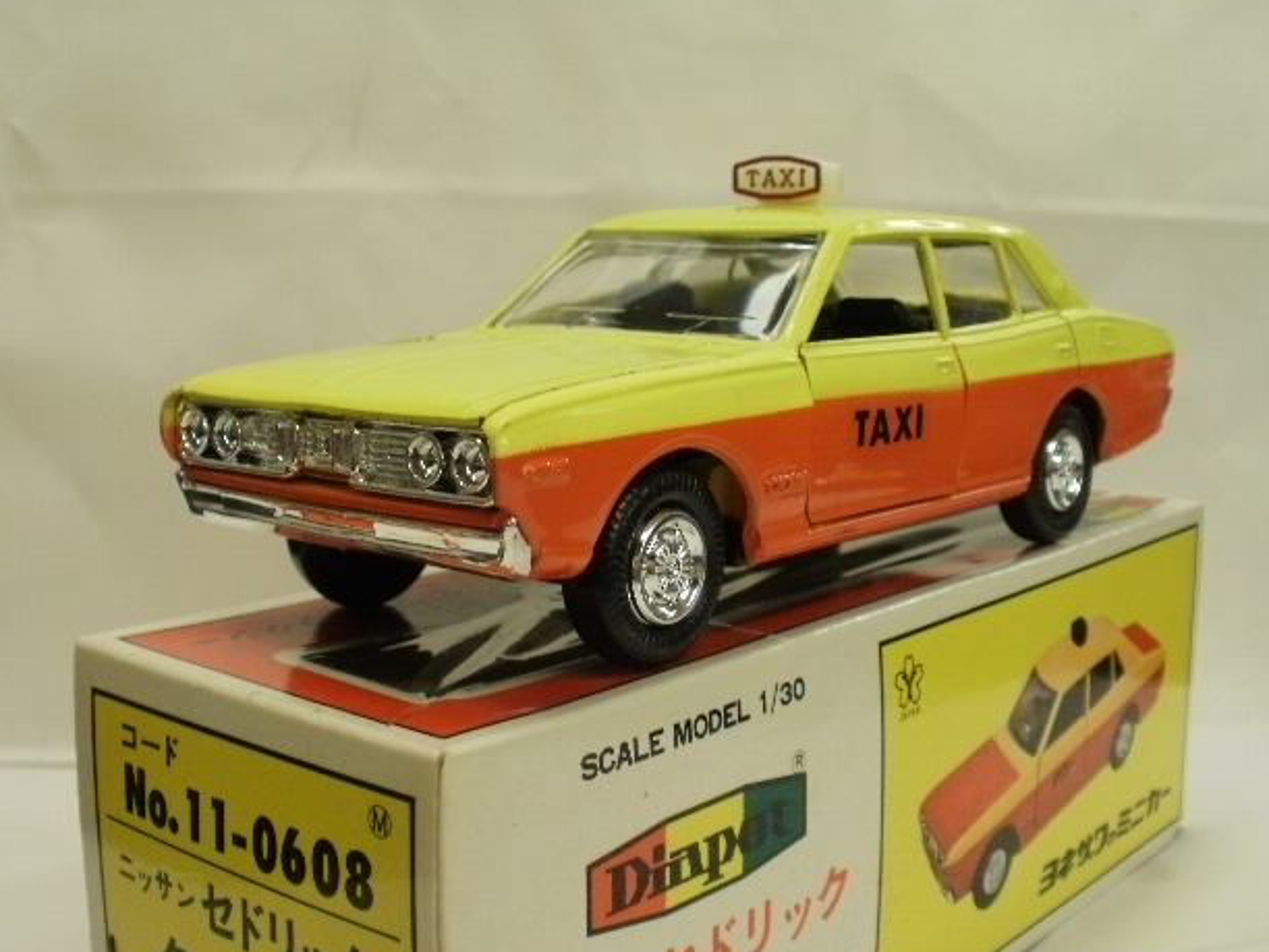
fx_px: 1686
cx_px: 645
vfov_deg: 31.5
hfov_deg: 41.2
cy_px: 475
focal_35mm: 46
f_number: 4
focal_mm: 7.7
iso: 125
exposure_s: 1/25
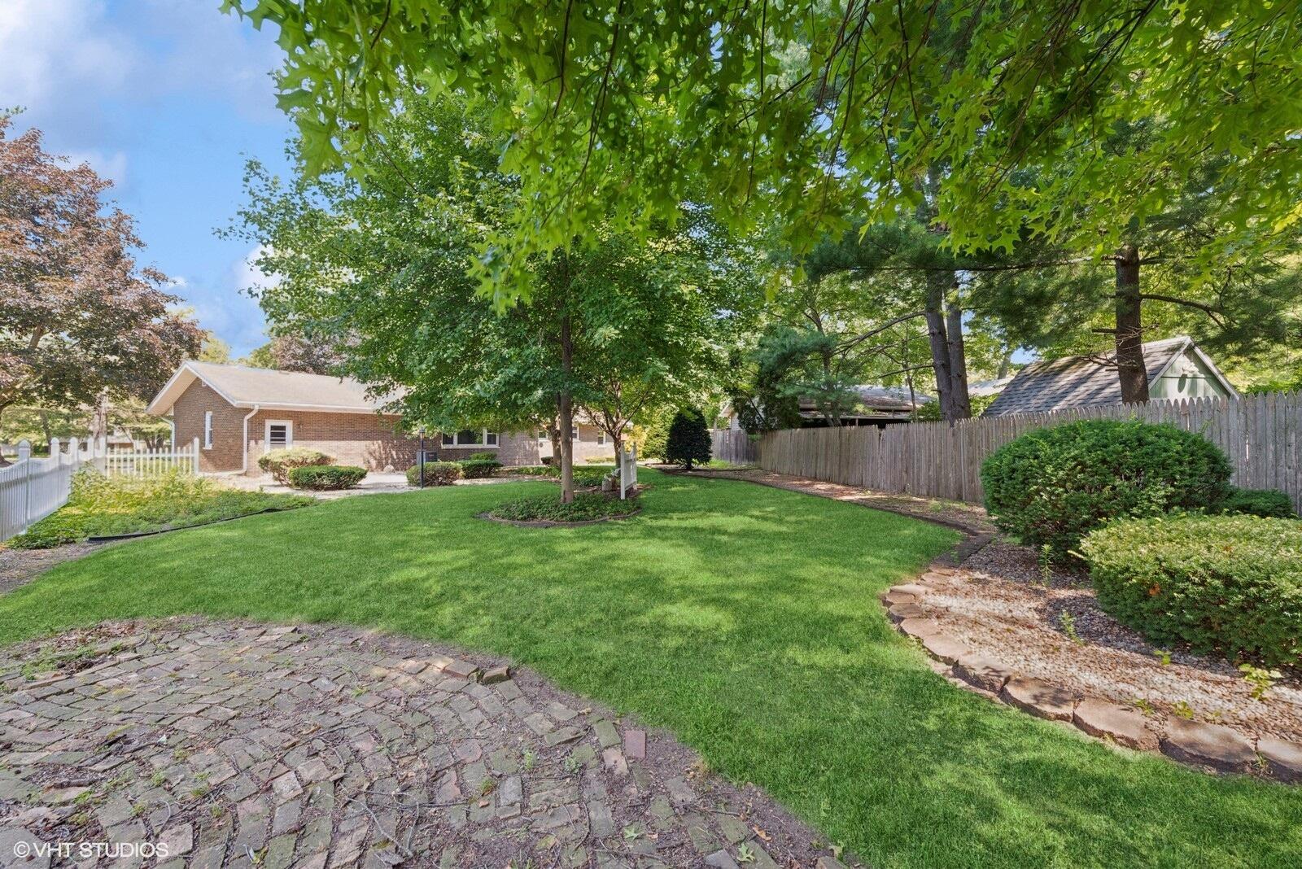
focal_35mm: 14
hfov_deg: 104.2
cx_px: 651
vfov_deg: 81.3
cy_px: 434
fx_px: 506
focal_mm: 14
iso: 200
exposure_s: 1/6
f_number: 11
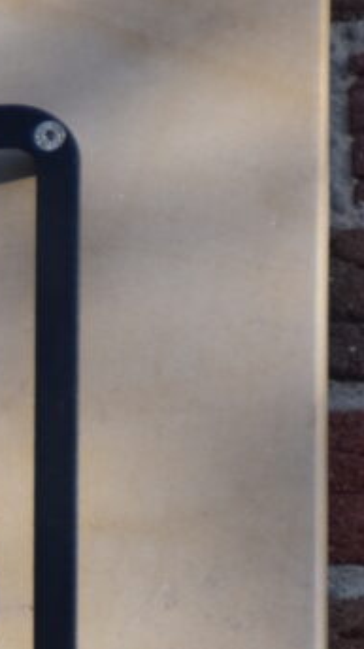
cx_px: -1052
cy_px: 889
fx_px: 11311
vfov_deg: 3.3
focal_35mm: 658
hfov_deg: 1.8
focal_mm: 75
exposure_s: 1/250
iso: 280
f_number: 5.6
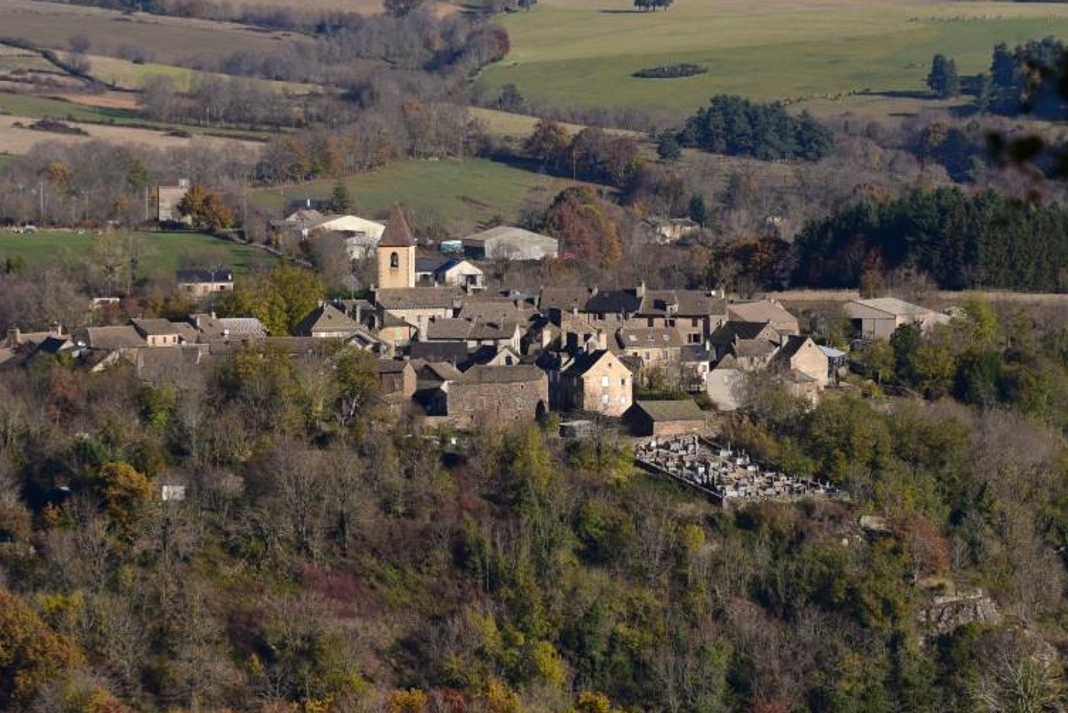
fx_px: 9289
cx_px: 531
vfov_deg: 4.4
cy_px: 283
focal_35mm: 313
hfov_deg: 6.6
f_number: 9
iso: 320
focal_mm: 230
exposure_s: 1/640
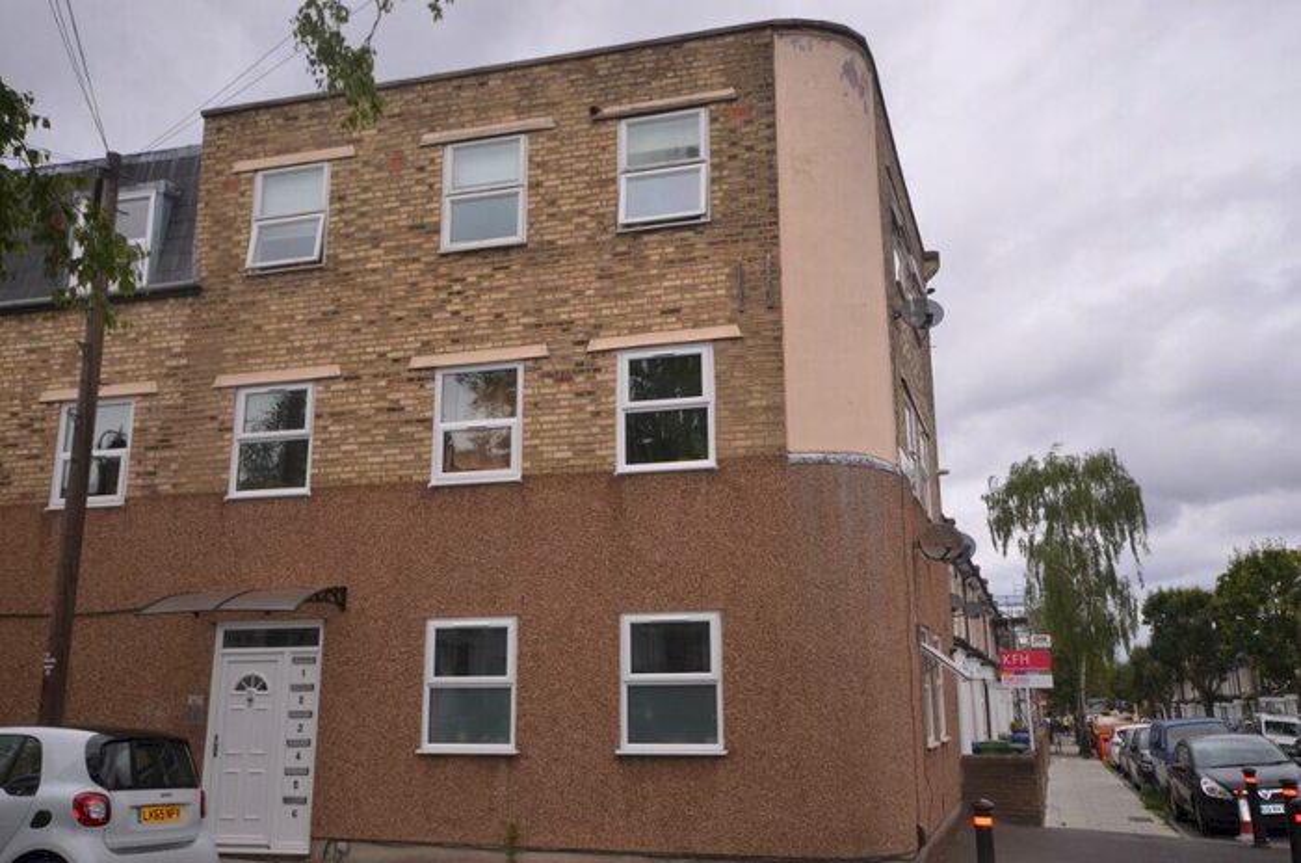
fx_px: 1082
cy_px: 432
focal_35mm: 30
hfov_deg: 62.0
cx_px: 650
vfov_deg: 43.4
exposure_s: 1/250
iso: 100
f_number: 6.3
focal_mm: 20
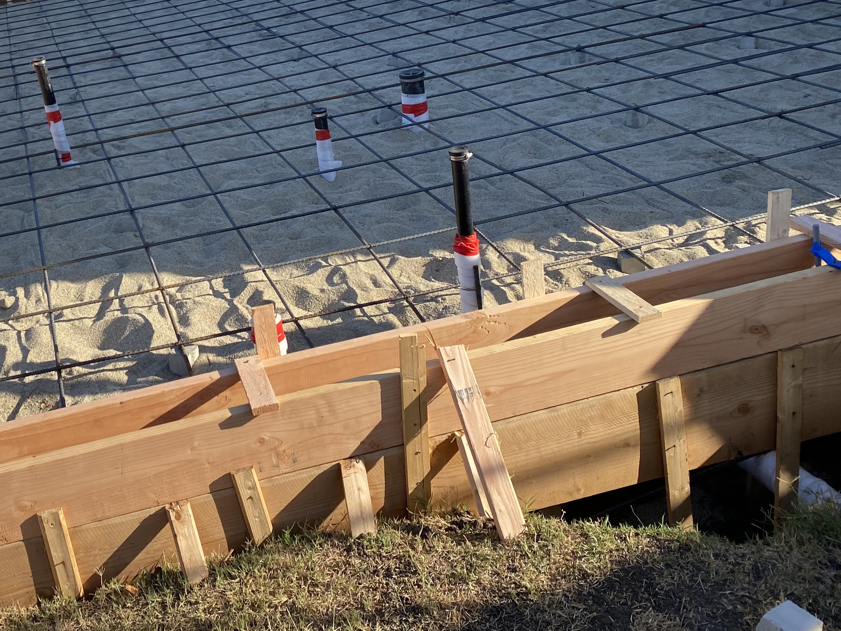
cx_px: 218
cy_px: 172
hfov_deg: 44.4
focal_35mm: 41
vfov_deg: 34.5
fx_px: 996
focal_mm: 4.25
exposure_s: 1/1316
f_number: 1.8
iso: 32
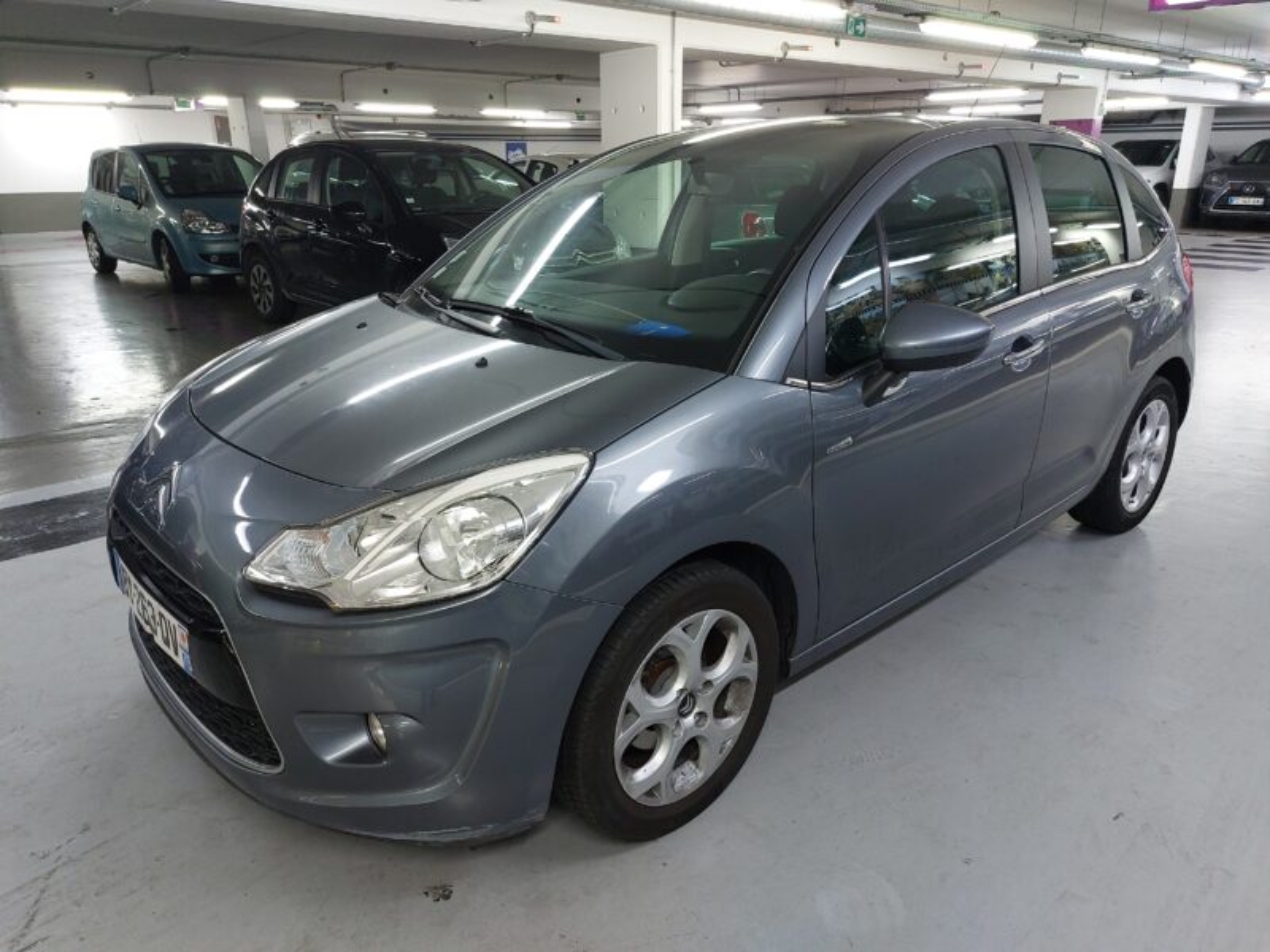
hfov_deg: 69.4
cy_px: 476
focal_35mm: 25
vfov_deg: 54.9
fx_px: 917
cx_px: 635
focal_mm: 5.23
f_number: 1.8
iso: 320
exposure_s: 1/50
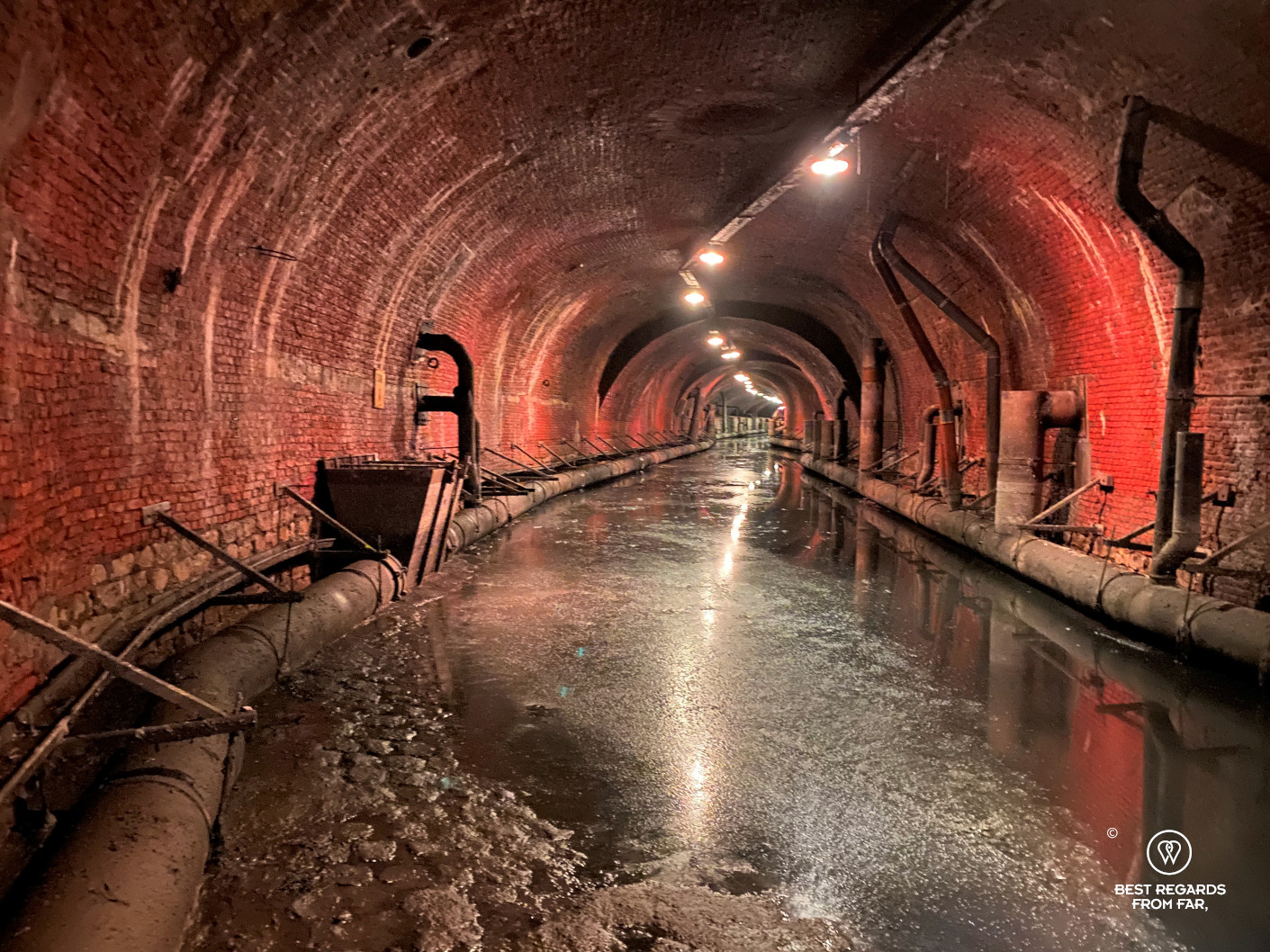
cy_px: 476
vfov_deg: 53.1
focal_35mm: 26
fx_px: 954
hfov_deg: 67.3
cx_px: 635
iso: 1000
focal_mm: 4.25
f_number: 1.8
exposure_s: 1/2
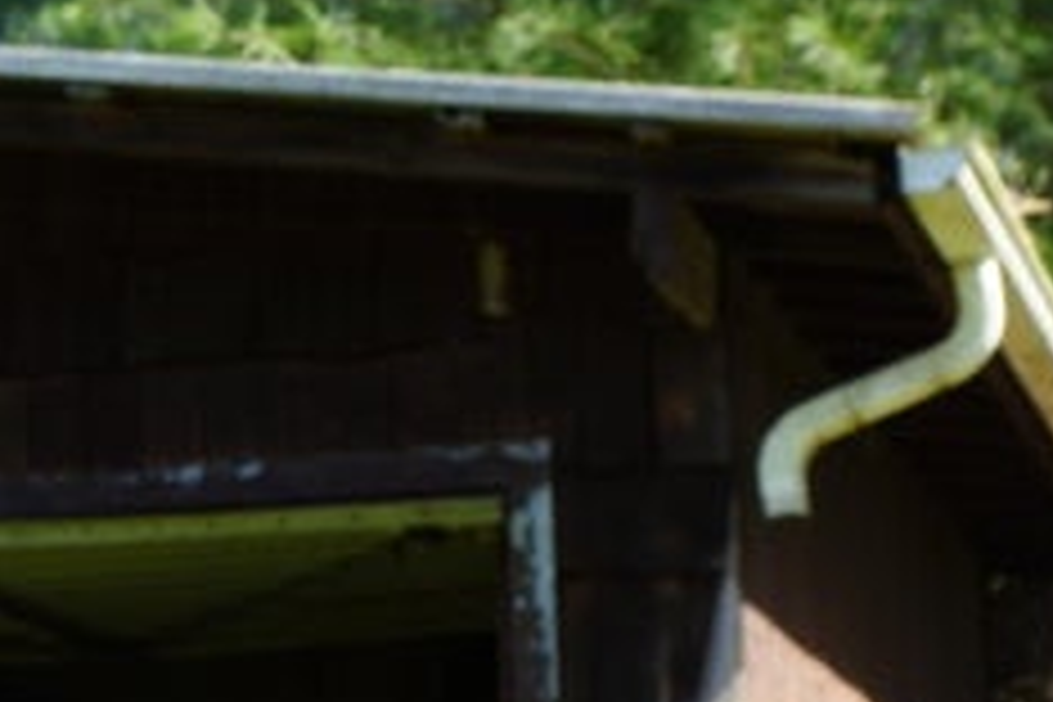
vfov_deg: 8.5
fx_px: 4680
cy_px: 734
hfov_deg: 11.5
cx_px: -1089
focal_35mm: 160
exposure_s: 1/80
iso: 100
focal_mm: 26
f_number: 6.3
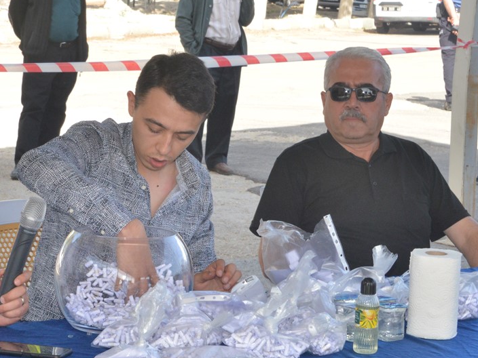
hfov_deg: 15.5
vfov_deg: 11.7
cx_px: 139
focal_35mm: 127
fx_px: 1754
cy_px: 224
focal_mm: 62
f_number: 18
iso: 2000
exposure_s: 1/250
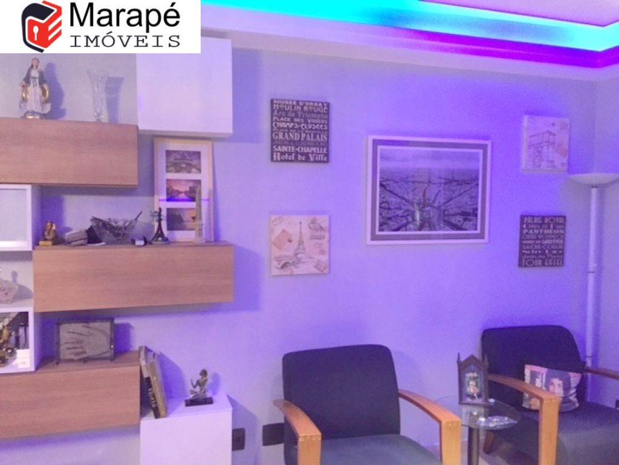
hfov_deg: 61.7
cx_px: 310
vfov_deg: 48.2
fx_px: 519
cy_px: 232
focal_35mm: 29
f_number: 2.2
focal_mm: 4.15
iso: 320
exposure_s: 1/15
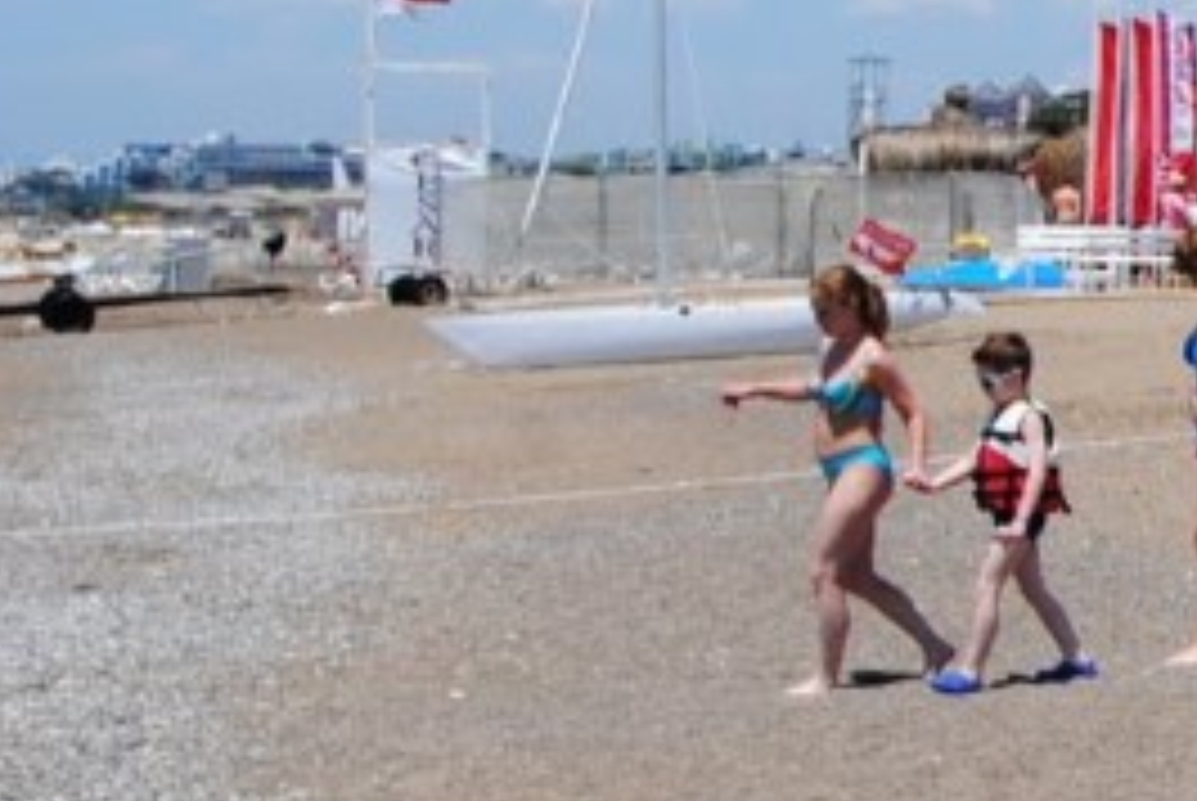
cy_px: 356
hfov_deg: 11.8
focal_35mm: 155
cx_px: 2419
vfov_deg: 8.9
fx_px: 5159
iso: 100
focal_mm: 24
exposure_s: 1/250
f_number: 8
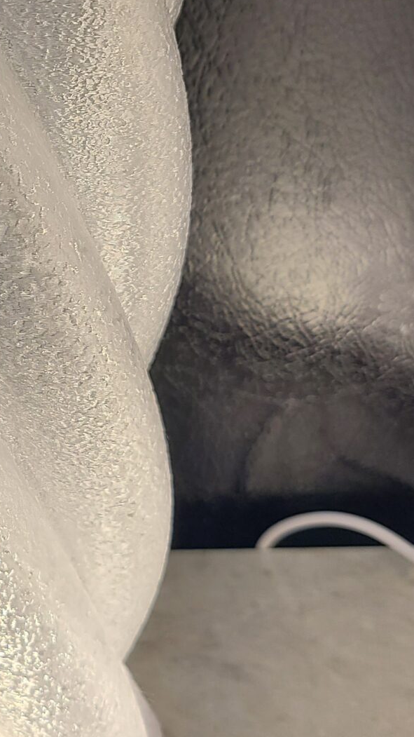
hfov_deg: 16.6
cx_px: -111
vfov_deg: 30.5
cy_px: 294
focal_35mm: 69
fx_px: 1347
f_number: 1.8
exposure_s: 1/120
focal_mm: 5.4
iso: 50
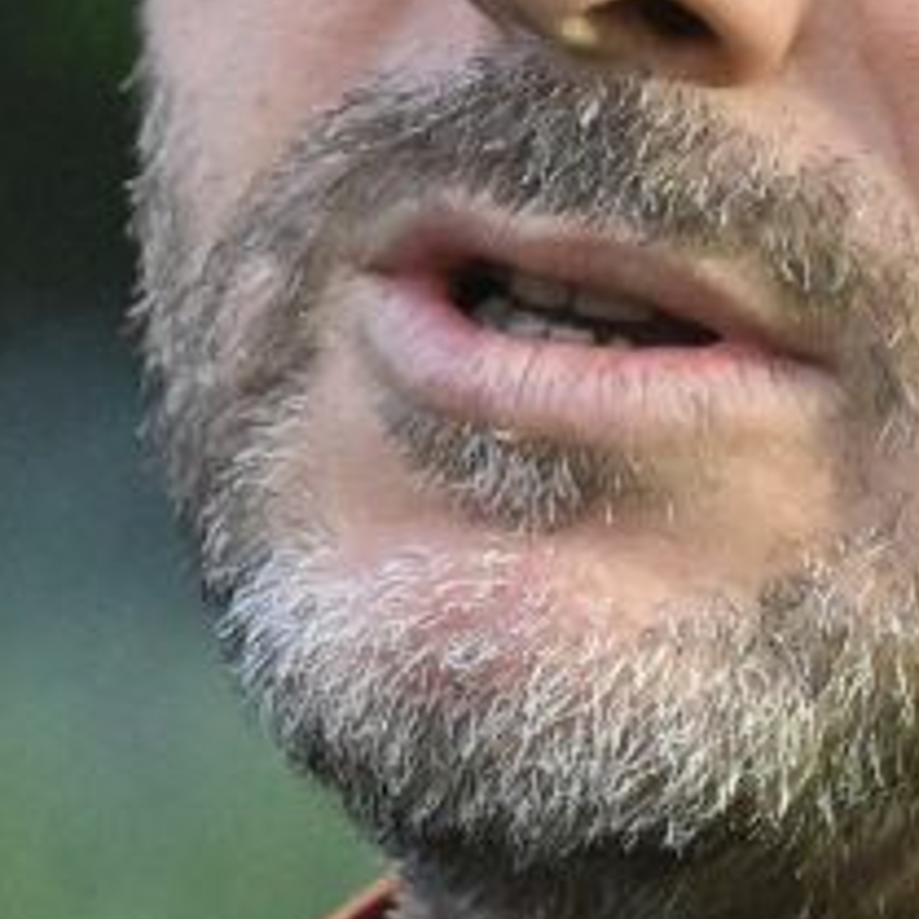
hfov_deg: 1.2
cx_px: 378
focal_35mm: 1460
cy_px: 196
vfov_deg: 1.2
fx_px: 43853
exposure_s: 1/320
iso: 2500
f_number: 2.8
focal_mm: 150
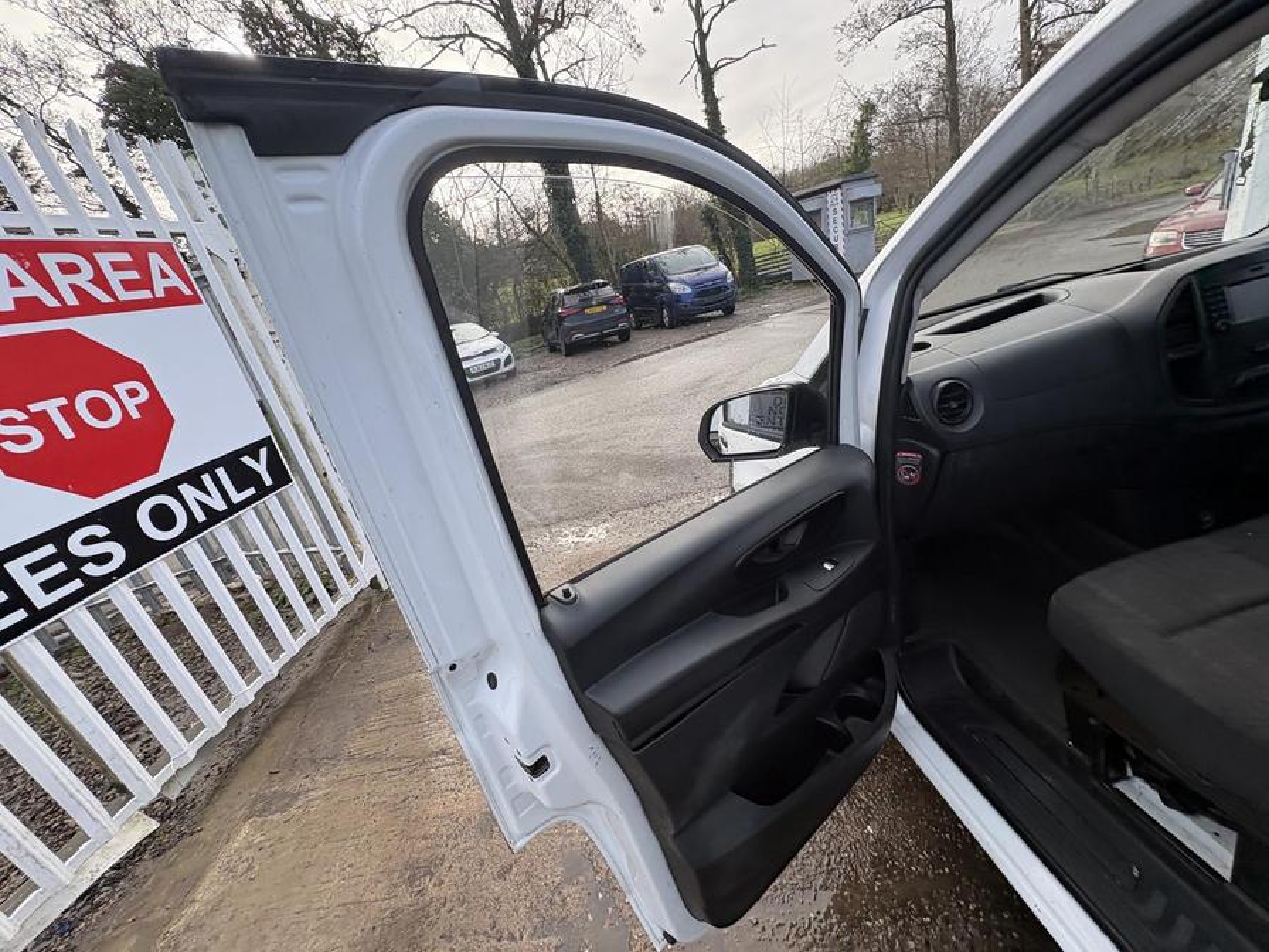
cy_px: 476
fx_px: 513
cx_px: 634
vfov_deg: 85.7
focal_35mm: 14
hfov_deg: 102.1
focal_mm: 2.22
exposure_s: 1/283
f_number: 2.2
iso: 50
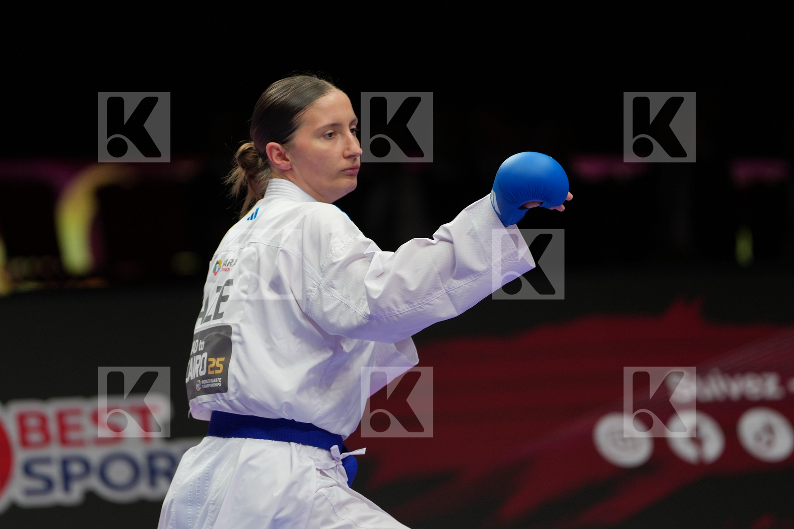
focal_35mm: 300
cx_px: 397
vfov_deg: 4.6
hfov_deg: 6.9
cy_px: 264
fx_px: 6615
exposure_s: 1/1000
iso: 400
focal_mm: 200
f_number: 2.8
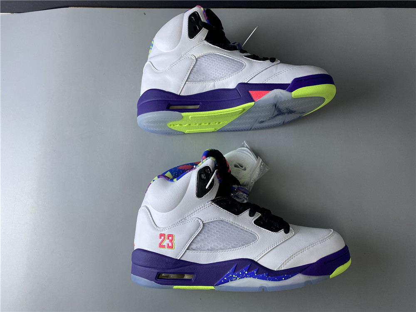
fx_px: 312
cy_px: 156
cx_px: 208
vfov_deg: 53.1
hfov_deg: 67.3
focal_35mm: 26
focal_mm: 4.25
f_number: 1.8
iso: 80
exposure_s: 1/100
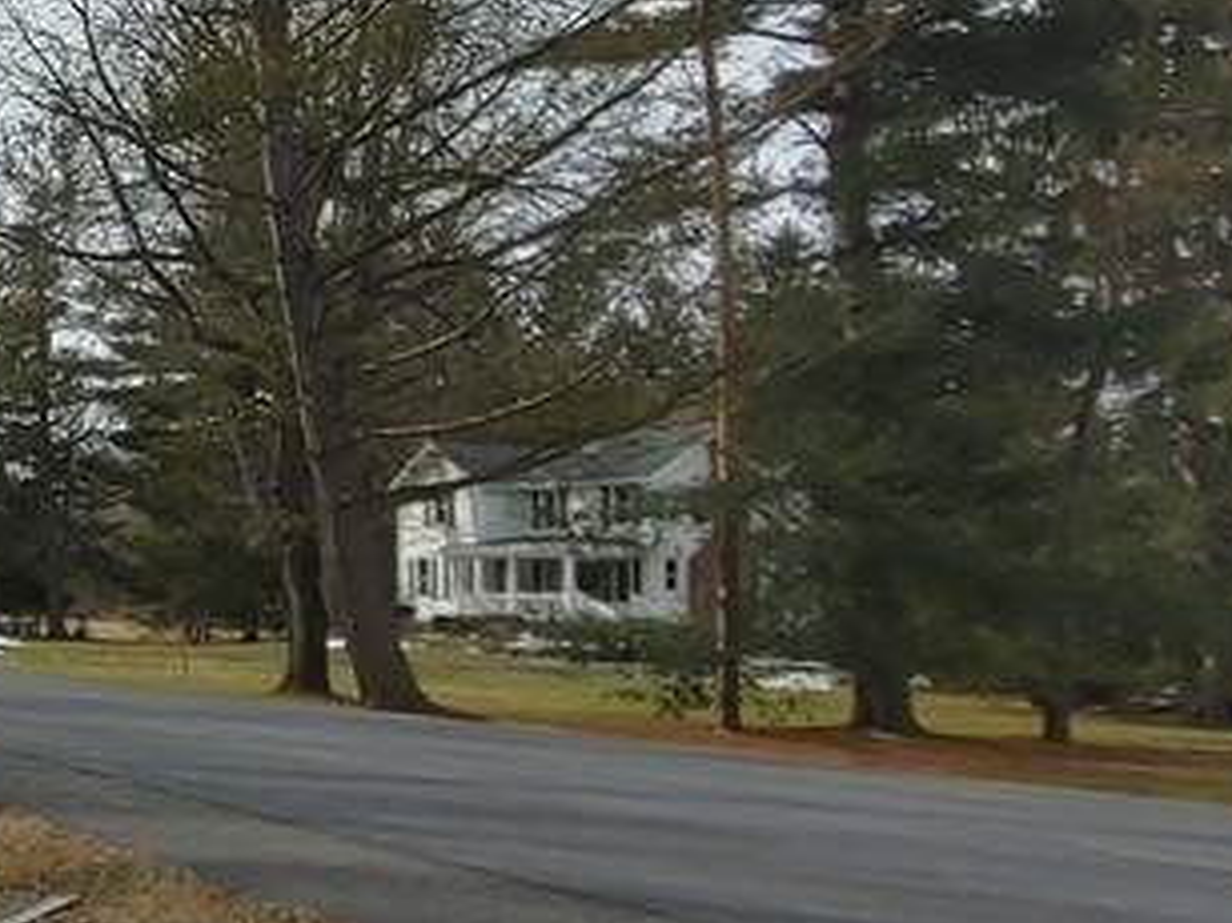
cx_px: -574
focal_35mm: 50
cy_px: 417
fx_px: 1779
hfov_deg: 27.6
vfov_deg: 29.1
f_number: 2.2
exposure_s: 1/1515
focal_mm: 1.6
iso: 50
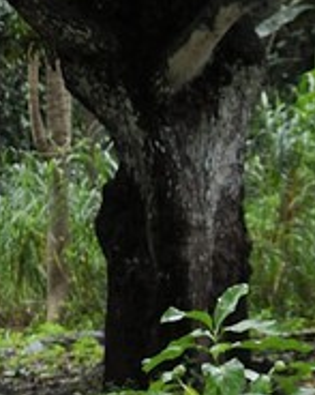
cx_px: -1215
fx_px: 3989
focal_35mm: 342
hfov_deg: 4.0
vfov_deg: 5.7
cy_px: 178
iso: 800
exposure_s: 1/160
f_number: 4
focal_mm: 42
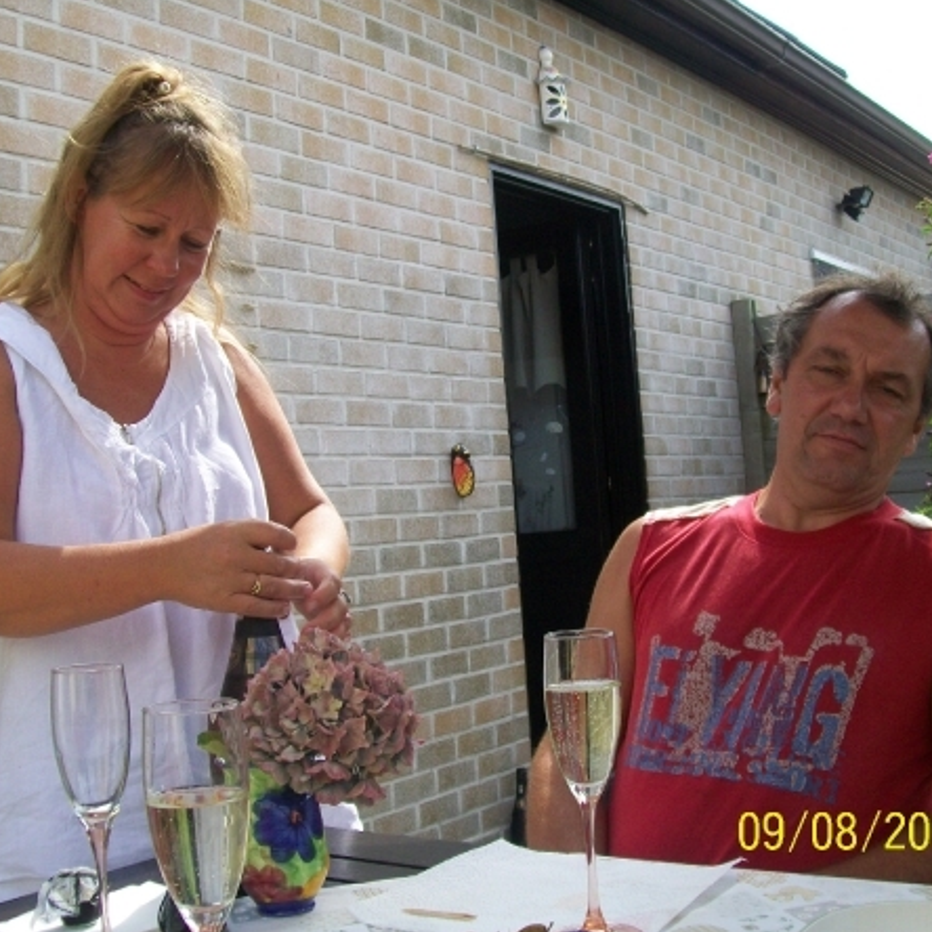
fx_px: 1310
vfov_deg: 39.2
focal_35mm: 43
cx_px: 414
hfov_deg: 39.1
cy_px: 466
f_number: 2.7
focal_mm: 6
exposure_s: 1/500
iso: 64
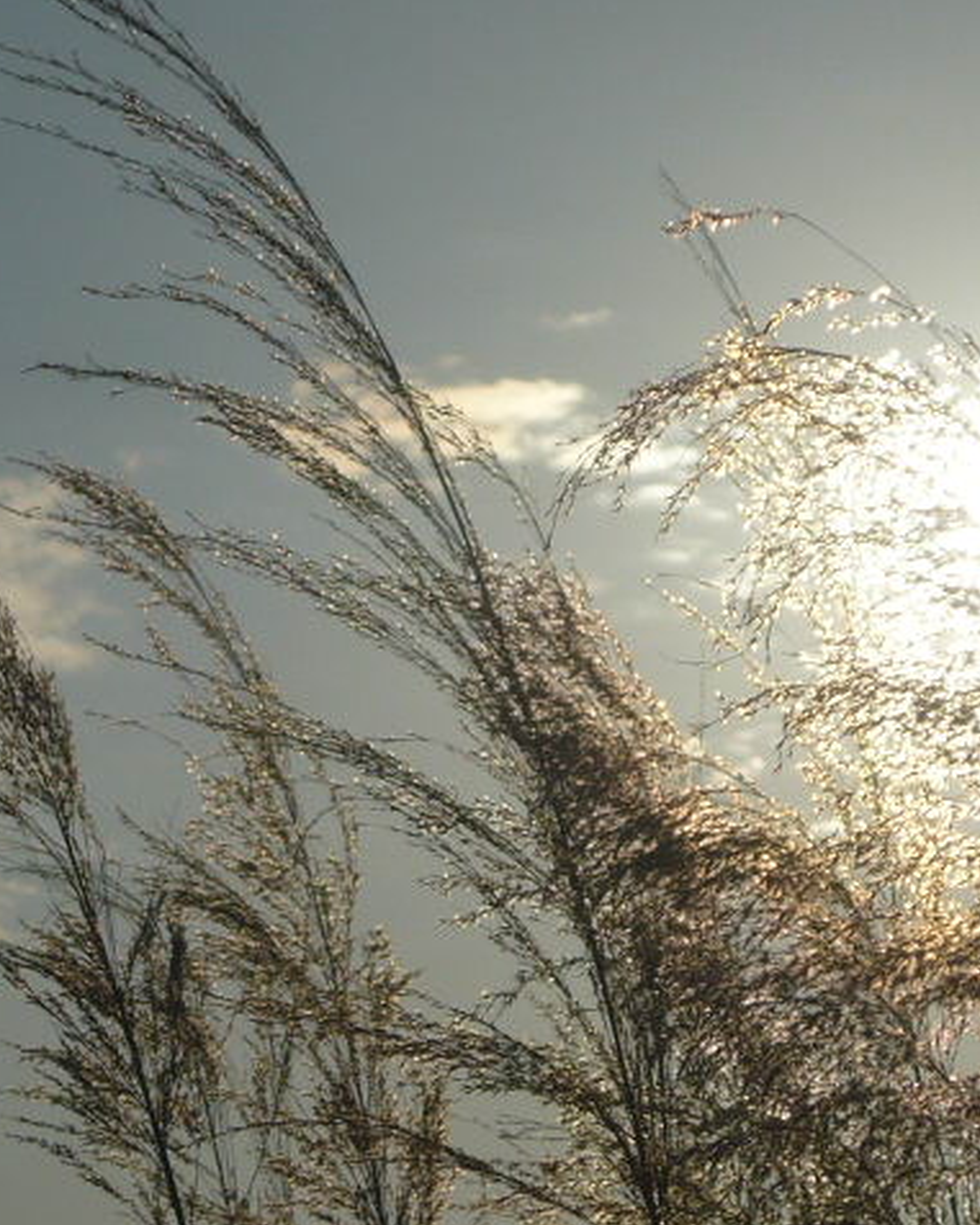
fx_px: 7611
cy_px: 610
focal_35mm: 210
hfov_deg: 7.4
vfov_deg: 9.2
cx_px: 494
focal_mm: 16.5
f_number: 14
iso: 100
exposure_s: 1/800
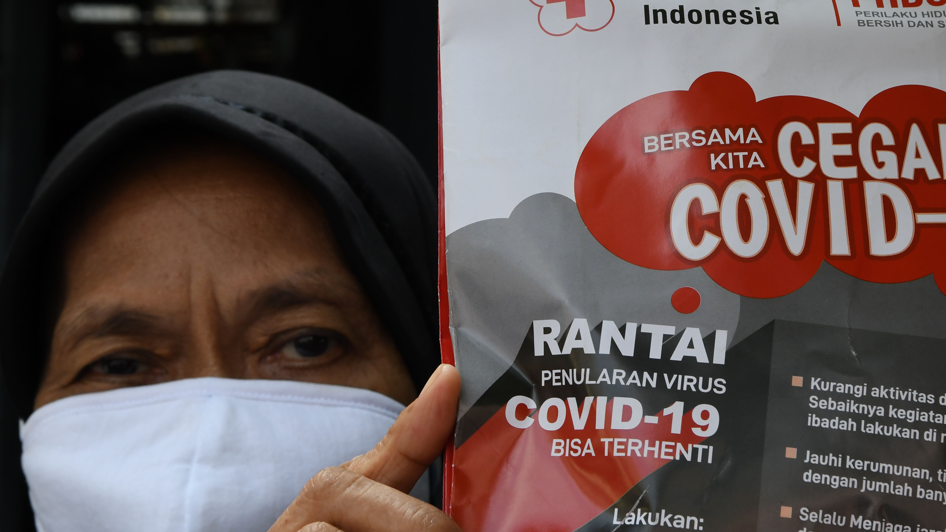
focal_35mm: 76
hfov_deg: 27.9
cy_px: 243
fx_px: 1899
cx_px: 584
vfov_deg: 15.9
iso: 640
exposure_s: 1/400
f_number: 8
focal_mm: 35
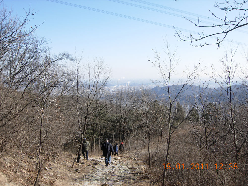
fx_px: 258
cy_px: 93
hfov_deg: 51.4
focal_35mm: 36
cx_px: 124
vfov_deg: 39.7
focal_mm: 7.5
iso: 50
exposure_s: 1/322
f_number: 4.8
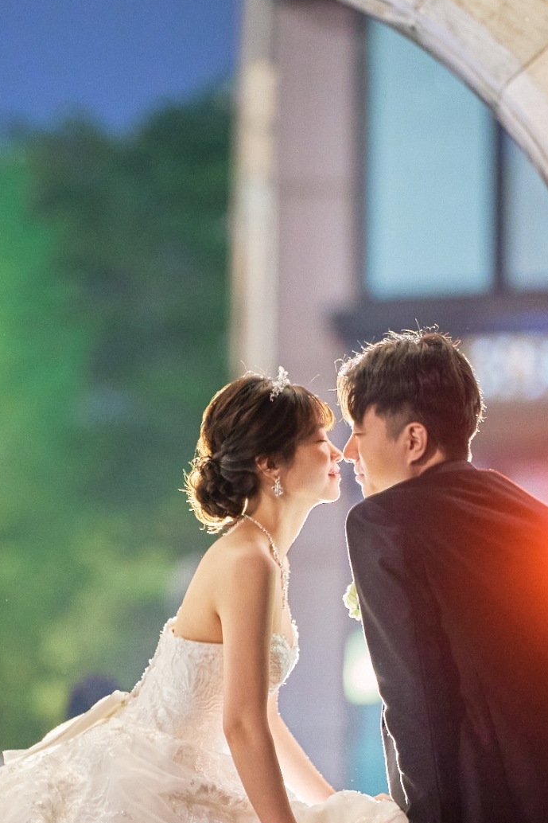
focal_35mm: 348
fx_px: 7948
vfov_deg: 5.9
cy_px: 445
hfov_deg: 3.9
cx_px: 130
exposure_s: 1/30
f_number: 2.8
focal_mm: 194
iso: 1600
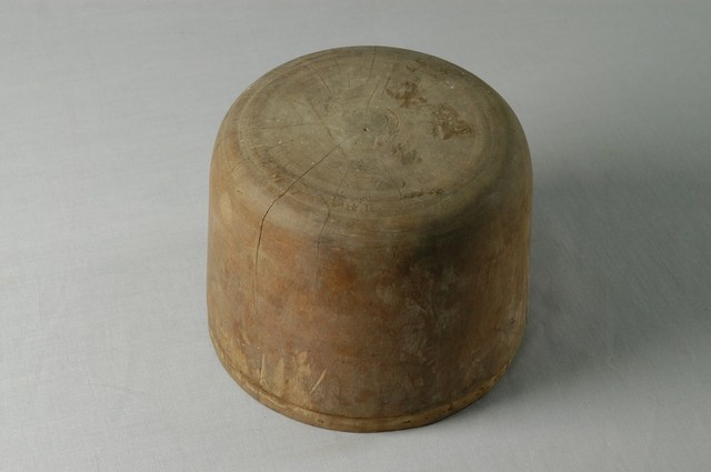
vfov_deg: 14.0
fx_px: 1923
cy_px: 236
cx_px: 356
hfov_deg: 20.9
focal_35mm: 98
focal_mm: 65
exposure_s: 1/5
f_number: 10
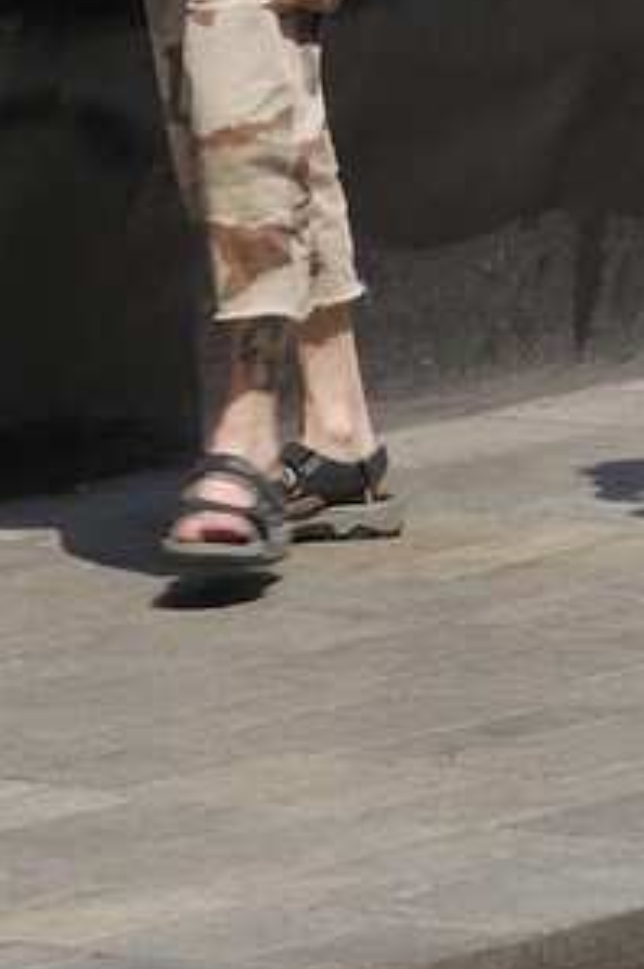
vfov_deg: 4.8
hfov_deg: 3.2
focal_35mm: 419
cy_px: -1327
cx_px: 1386
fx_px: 11269
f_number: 8.5
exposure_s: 1/160
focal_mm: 52
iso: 100
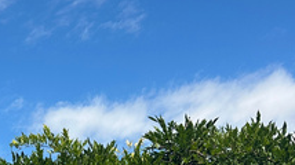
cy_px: 329
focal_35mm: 94
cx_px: 1
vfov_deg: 11.6
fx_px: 735
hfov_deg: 21.9
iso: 80
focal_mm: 6.86
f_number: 1.78
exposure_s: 1/3356
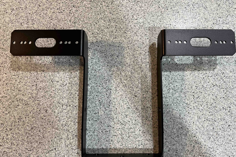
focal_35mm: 28
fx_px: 184
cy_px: 84
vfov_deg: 46.4
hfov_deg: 65.5
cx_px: 121
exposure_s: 1/60
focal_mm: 5.7
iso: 125
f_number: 1.5
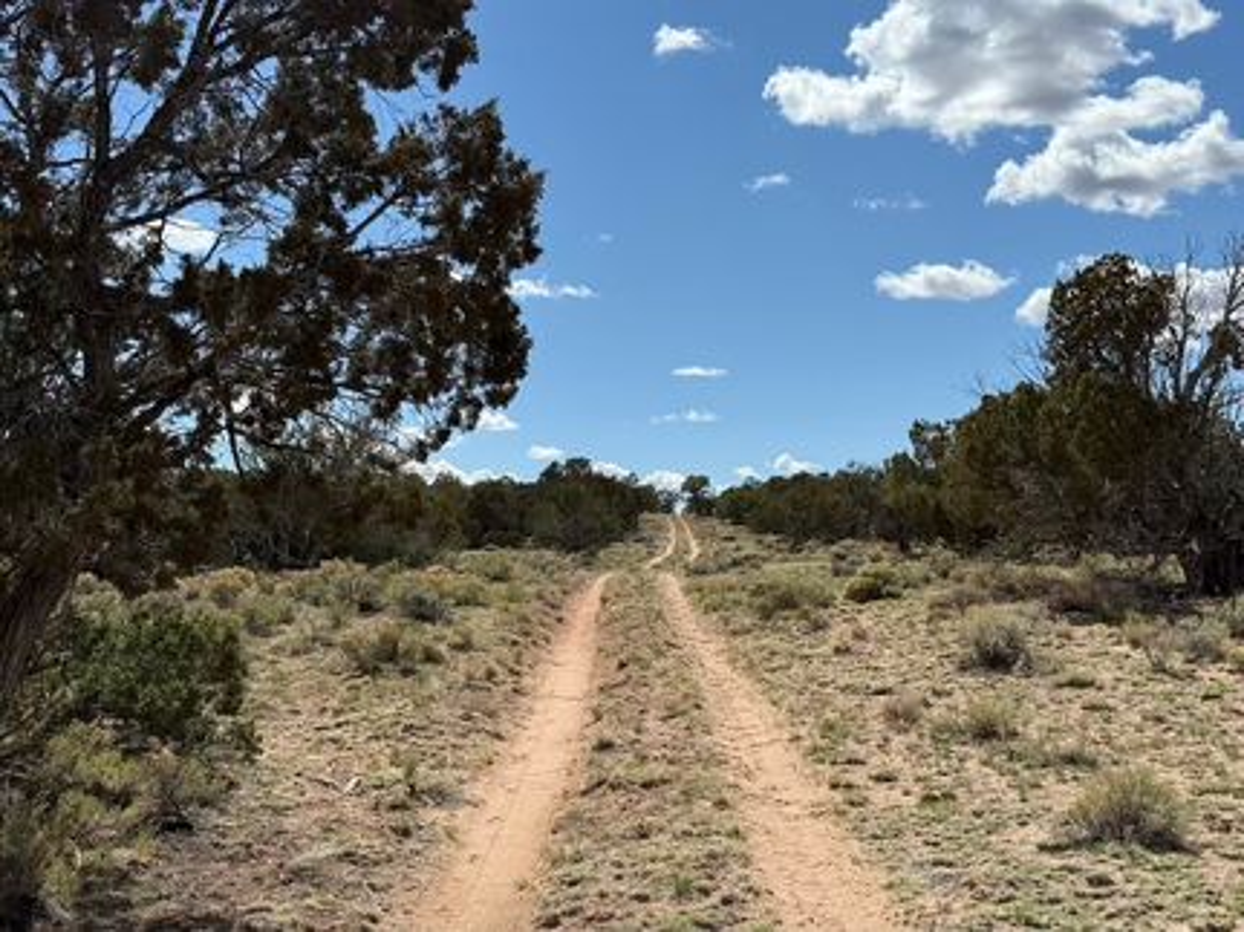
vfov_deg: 30.3
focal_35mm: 48
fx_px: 1725
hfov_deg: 39.7
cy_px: 466
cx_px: 622
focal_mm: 6.76
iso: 100
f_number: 1.78
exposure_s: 1/6536
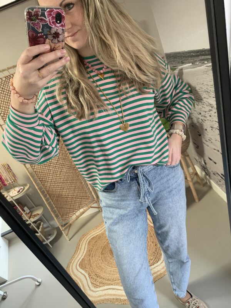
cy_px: 154
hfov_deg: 53.1
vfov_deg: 67.3
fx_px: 231
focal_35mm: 26
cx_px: 116
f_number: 1.8
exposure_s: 1/60
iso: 400
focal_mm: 4.25
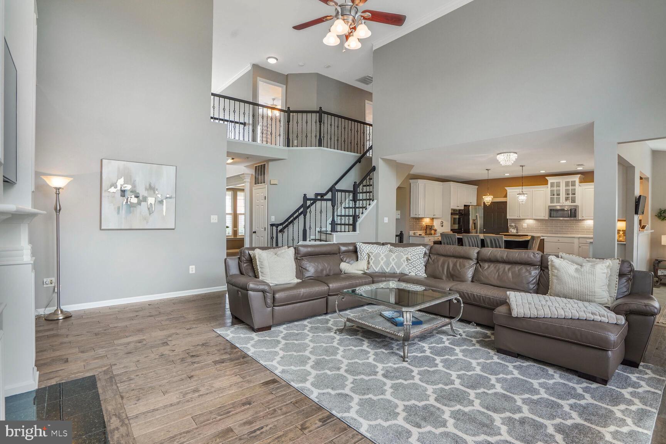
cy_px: 222
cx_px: 333
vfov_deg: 73.7
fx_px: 296
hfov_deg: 96.7
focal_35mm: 16
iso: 800
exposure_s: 1/15
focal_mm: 16
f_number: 8
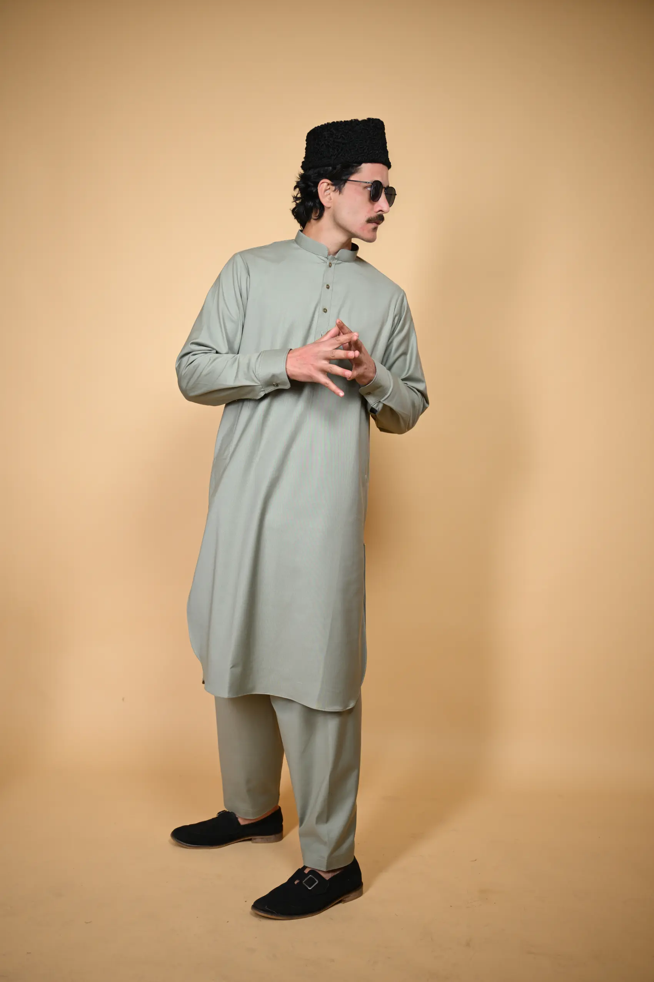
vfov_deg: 48.5
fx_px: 1090
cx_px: 327
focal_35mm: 40
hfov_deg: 33.4
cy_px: 491
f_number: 2.8
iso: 100
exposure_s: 1/200
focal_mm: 40
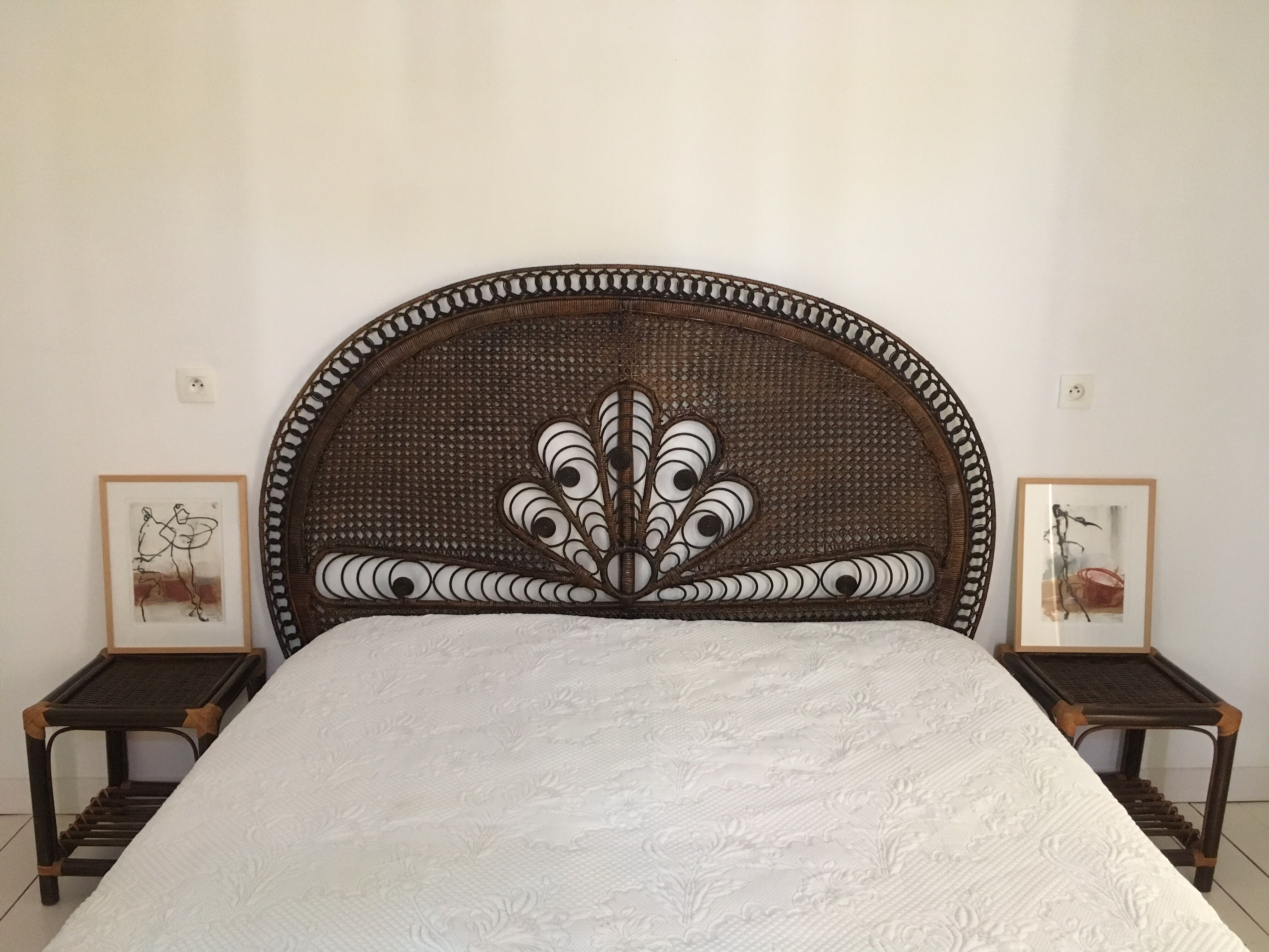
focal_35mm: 29
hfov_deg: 61.7
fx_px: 1063
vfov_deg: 48.2
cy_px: 476
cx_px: 634
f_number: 2.2
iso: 200
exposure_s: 1/17
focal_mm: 4.15
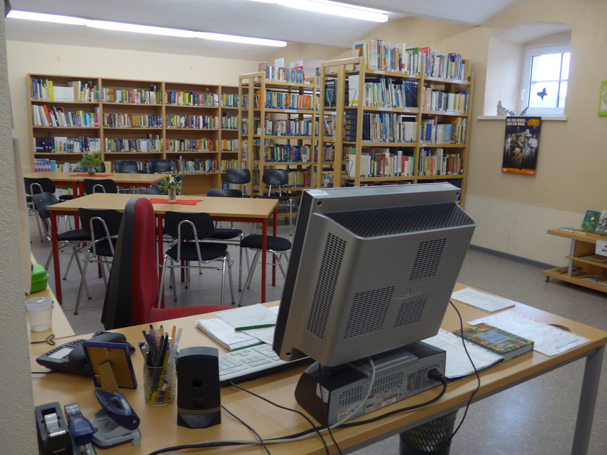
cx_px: 304
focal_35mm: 29
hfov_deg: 61.7
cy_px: 228
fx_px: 509
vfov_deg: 48.2
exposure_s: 1/60
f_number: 2
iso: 100
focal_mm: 6
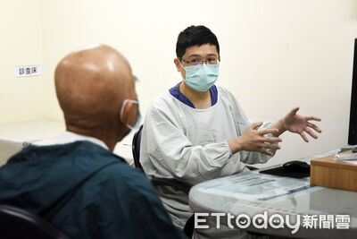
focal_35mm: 65
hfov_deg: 30.9
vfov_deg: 20.9
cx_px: 178
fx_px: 645
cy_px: 120
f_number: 5
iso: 3200
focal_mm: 65
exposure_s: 1/320
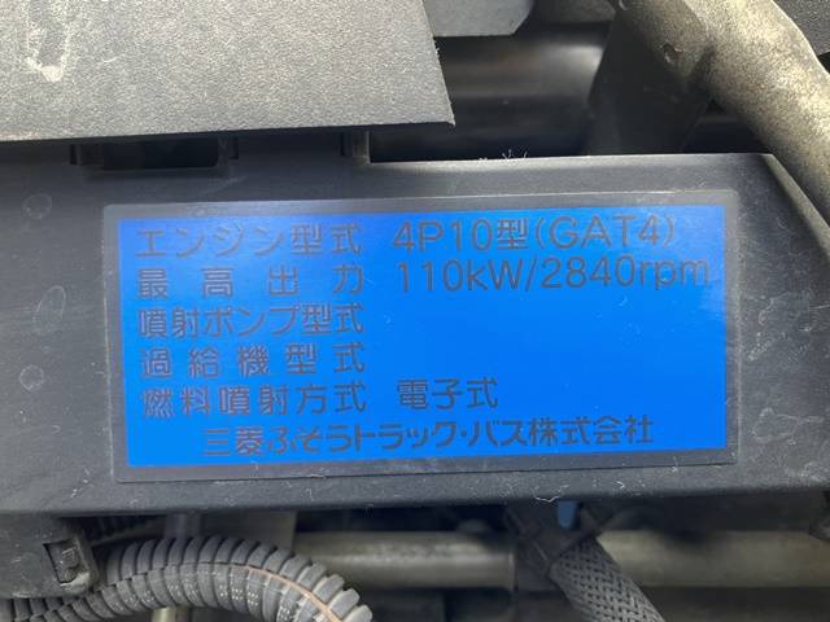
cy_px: 311
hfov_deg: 63.4
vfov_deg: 49.7
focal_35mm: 28
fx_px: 671
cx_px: 415
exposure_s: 1/121
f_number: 1.8
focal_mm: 3.99
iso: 80
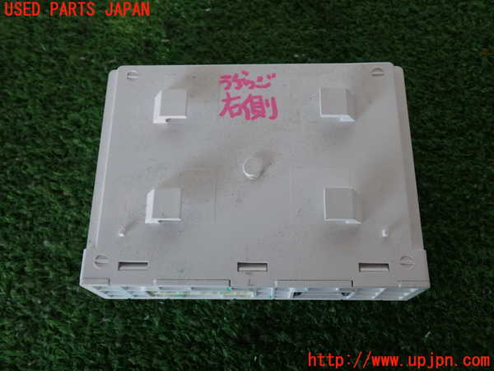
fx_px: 542
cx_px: 247
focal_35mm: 38
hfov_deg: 49.0
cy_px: 186
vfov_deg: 37.7
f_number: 2.7
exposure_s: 1/50
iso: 200
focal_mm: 6.83
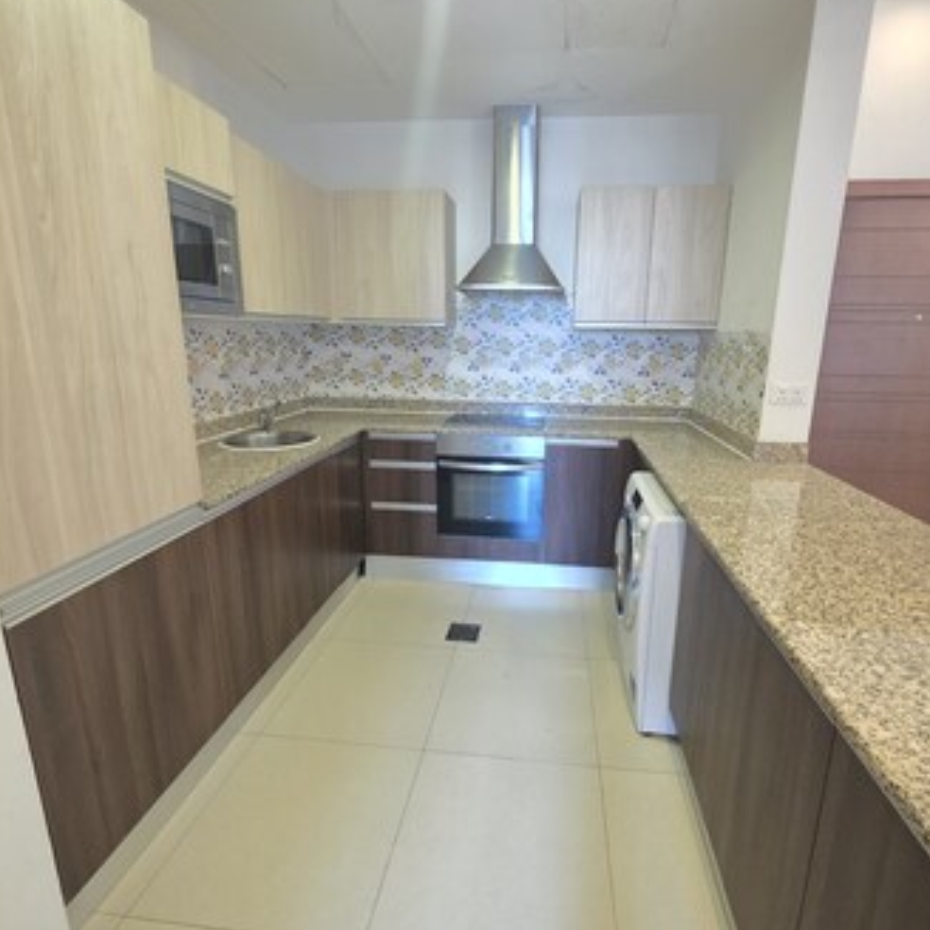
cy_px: 466
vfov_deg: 87.4
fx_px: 486
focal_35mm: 16
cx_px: 503
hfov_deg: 87.2
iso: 1000
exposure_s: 1/40
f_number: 1.9
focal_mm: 2.2
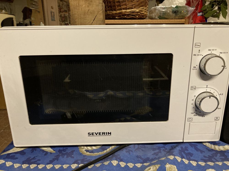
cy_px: 86
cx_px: 114
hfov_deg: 63.4
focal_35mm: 28
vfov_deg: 49.7
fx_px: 185
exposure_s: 1/33
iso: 320
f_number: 1.8
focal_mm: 3.99
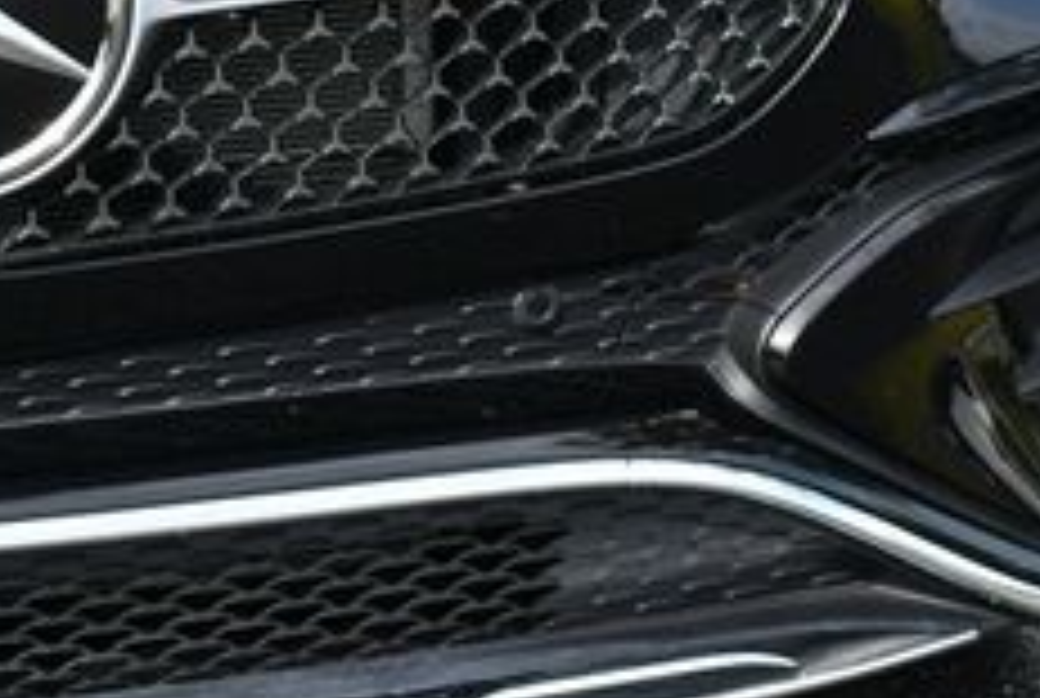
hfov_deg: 12.1
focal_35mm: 166
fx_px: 4805
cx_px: -167
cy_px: -153
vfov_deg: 8.2
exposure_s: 1/250
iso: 200
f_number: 8
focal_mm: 30
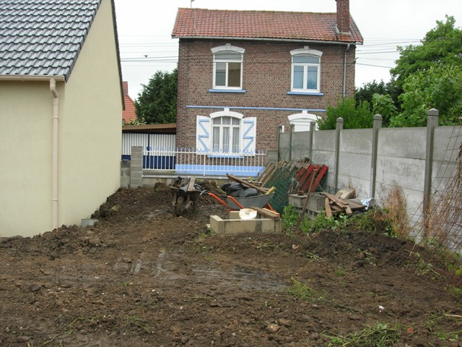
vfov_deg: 37.7
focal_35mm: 38
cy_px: 174
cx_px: 231
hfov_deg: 49.0
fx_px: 507
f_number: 4.8
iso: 64
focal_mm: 7.8
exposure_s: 1/105
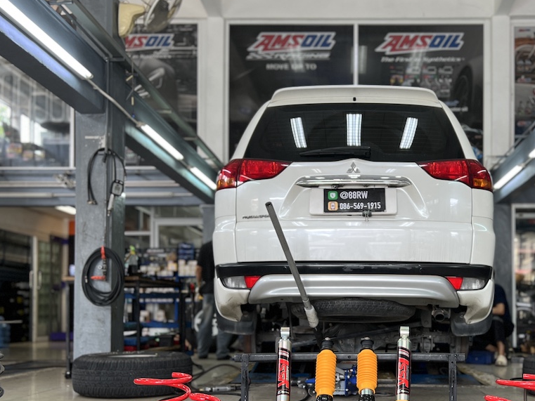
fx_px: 634
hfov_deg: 45.2
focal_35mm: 41
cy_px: 295
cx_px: 348
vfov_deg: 34.5
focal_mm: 5.7
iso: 64
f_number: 1.5
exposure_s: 1/100
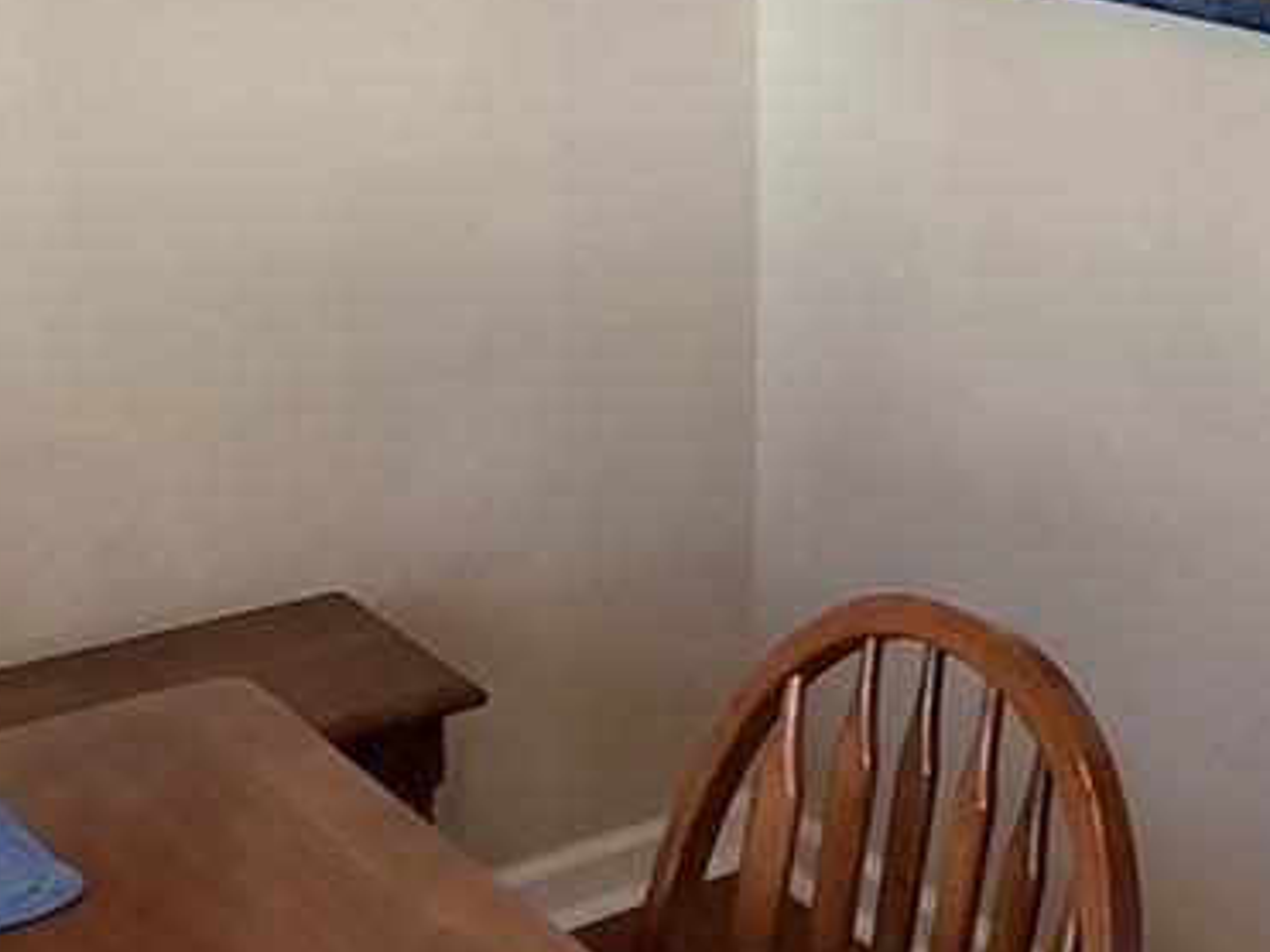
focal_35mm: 80
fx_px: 2934
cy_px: -161
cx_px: 1698
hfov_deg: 21.8
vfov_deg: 17.6
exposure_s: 1/60
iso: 40
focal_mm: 3
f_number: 1.8
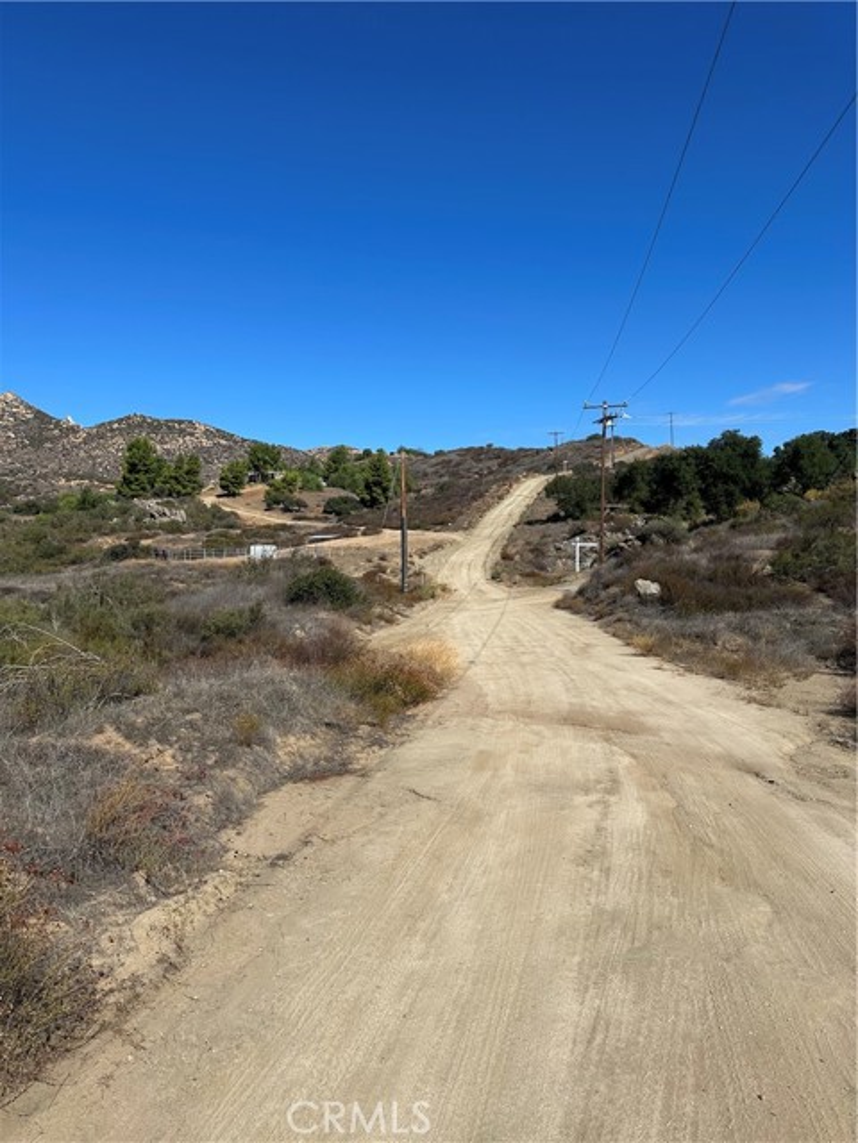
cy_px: 572
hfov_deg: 56.8
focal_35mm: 24
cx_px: 429
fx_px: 793
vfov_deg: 71.6
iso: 80
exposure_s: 1/5848
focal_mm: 6.86
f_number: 1.78
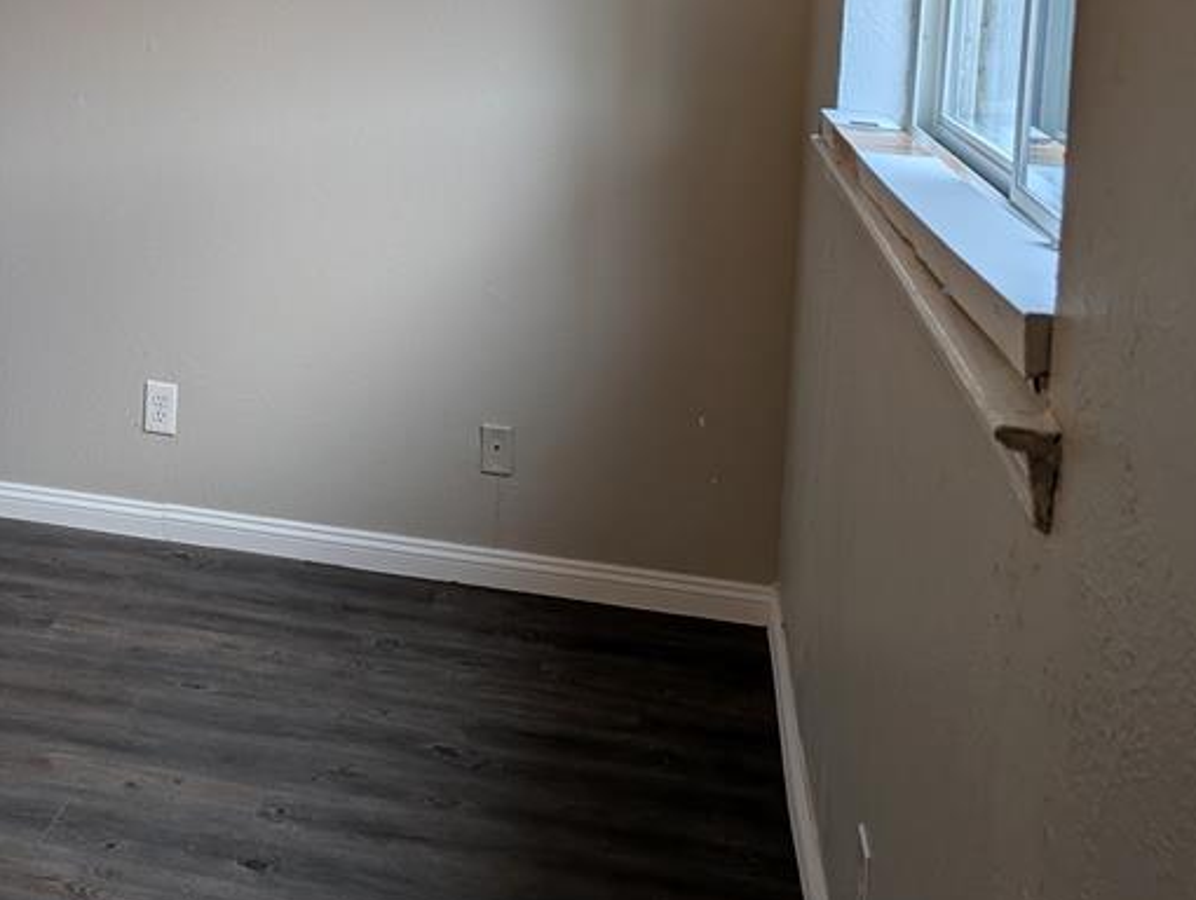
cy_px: 70
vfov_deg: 29.0
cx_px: 176
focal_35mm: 48
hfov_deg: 37.6
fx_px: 1661
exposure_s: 1/250
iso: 18
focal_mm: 6.9
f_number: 1.68
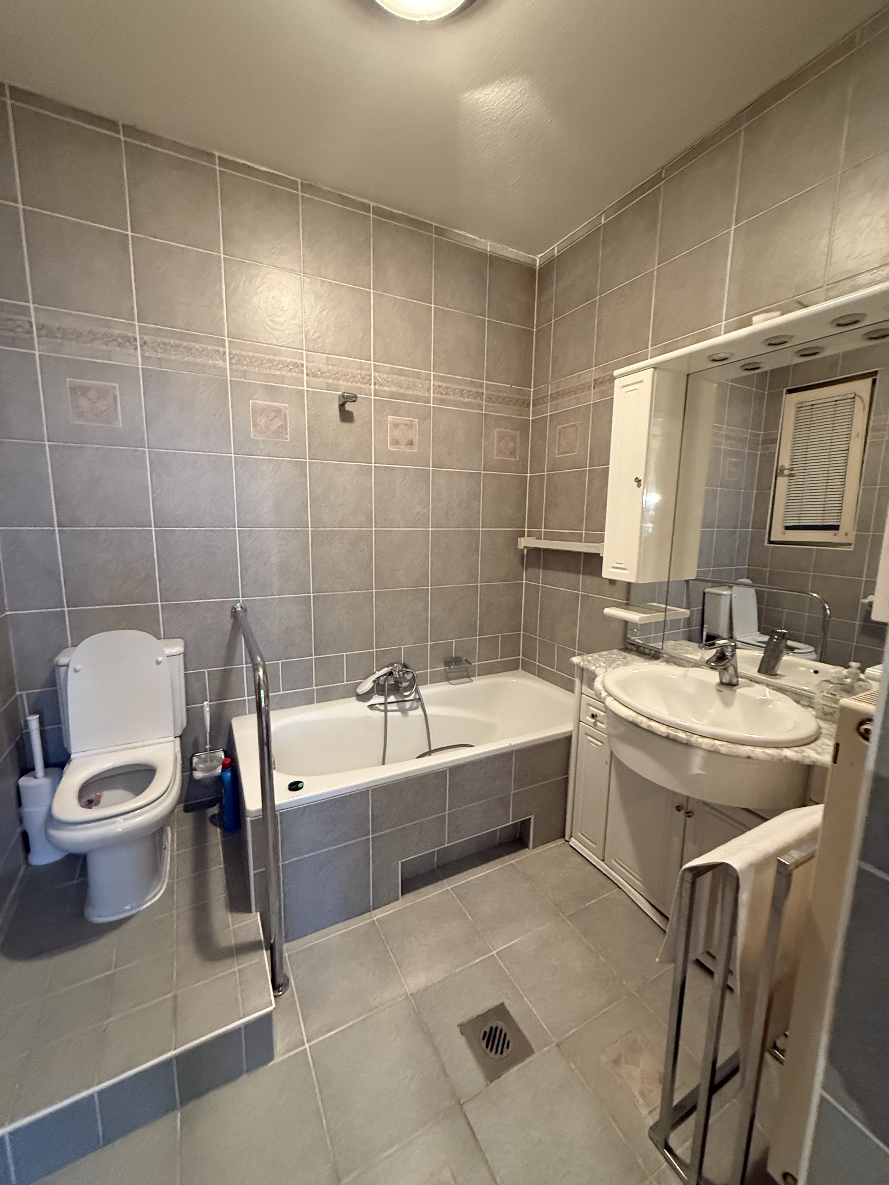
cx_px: 444
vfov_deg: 102.1
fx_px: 479
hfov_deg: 85.7
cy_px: 592
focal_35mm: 14
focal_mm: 2.22
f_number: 2.2
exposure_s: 1/50
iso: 640
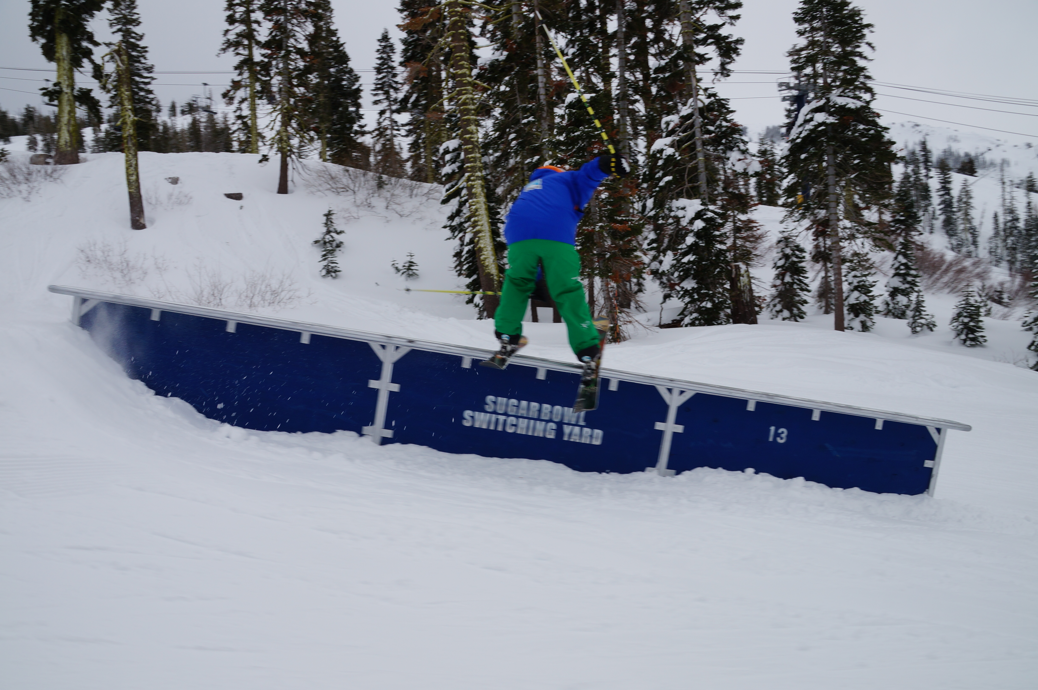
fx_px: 778
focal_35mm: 27
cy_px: 345
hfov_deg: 67.4
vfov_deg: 47.8
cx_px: 519
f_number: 13
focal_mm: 18
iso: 100
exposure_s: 1/100
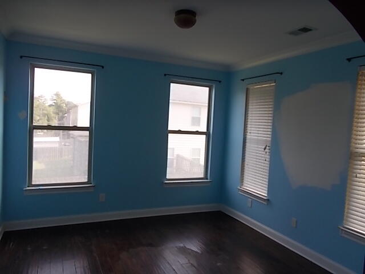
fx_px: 274
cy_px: 137
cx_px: 182
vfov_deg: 53.1
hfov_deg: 67.3
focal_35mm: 26
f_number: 3.2
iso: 80
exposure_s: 1/100
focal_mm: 4.6
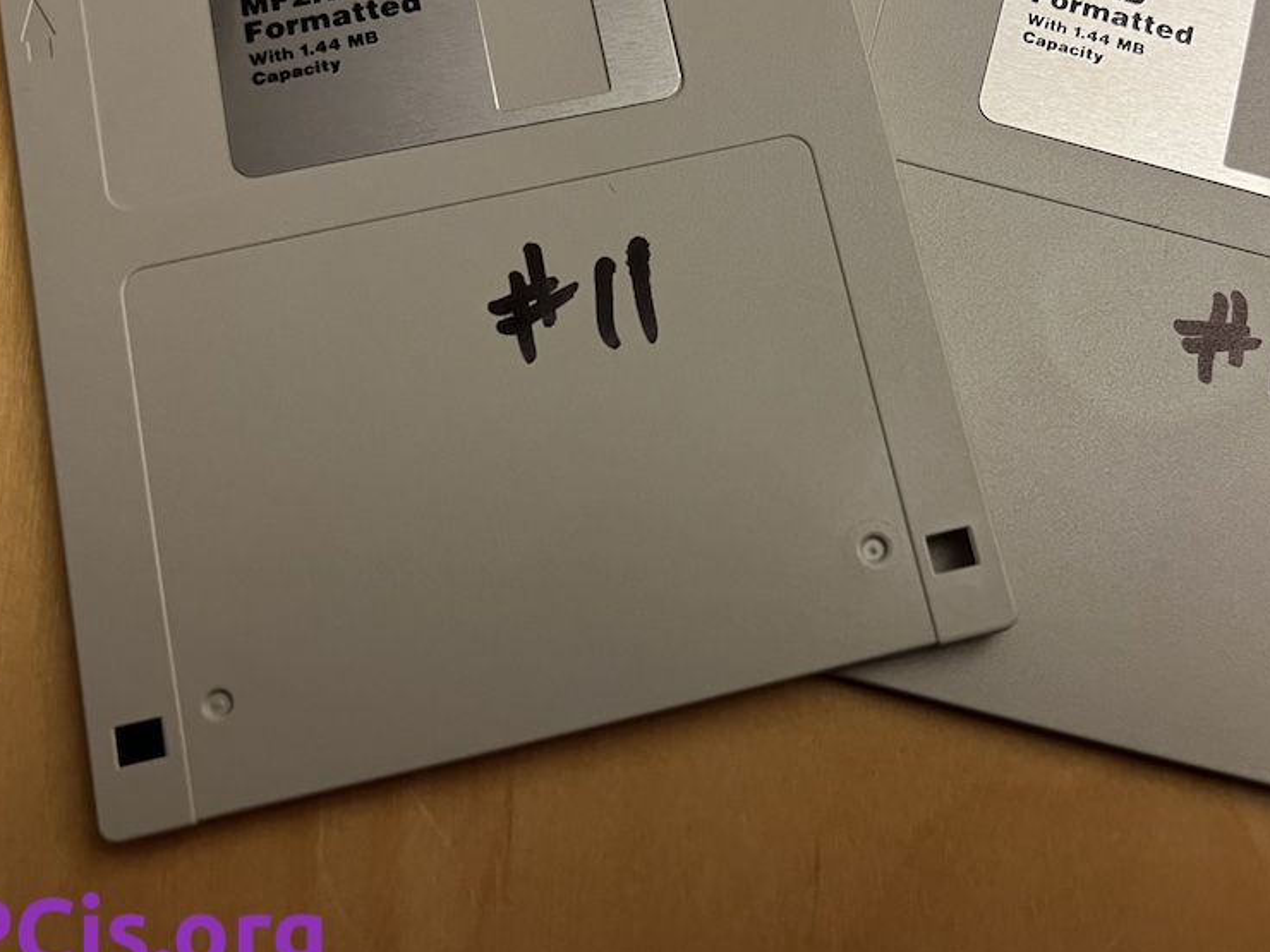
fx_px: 1321
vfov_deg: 39.4
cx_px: 784
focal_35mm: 36
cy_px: 355
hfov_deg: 50.9
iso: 400
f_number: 1.5
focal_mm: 5.7
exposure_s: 1/40
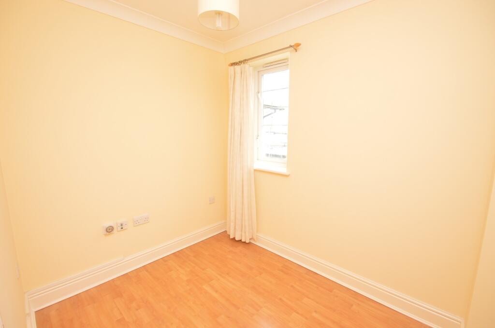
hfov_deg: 100.5
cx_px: 248
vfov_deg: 77.2
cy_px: 164
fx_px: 206
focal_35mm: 15
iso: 200
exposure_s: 1/13
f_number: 10
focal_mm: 10
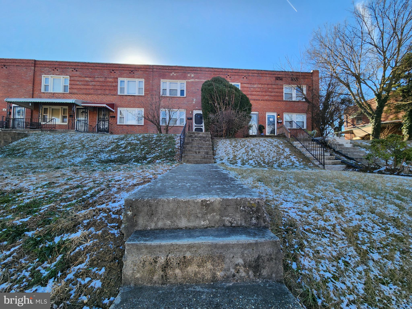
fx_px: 155
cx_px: 206
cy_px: 154
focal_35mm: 13
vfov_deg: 89.9
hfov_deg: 106.2
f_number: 2.2
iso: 50
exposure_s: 1/677
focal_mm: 2.2
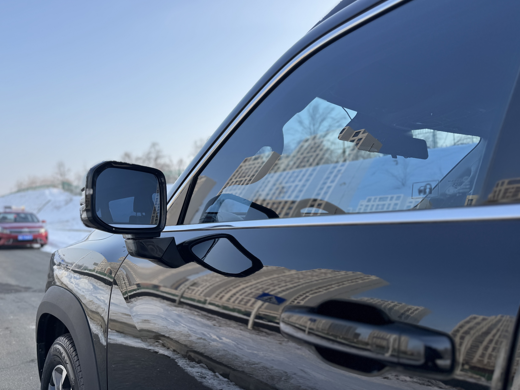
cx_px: 258
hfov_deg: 65.3
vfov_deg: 51.4
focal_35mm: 27
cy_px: 200
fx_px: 406
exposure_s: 1/1637
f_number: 1.78
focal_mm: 6.76
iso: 80
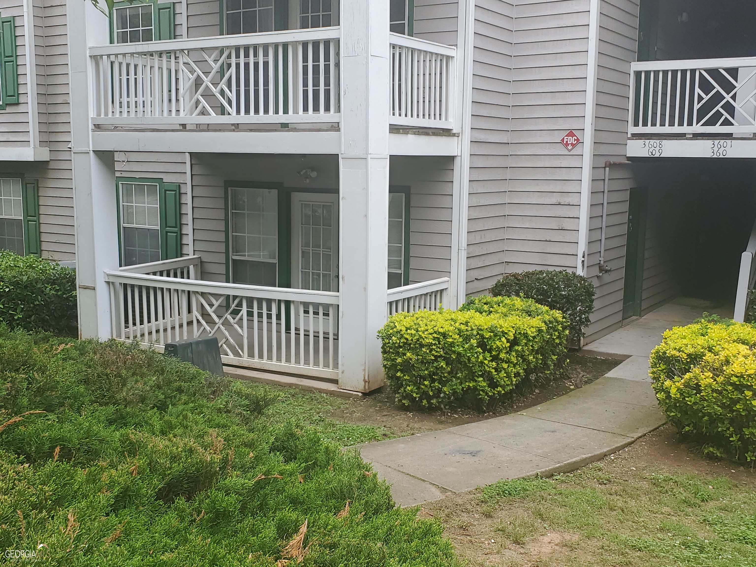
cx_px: 378
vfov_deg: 53.1
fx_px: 568
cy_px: 284
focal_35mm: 26
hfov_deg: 67.3
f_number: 2.4
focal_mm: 4.3
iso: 50
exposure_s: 1/157
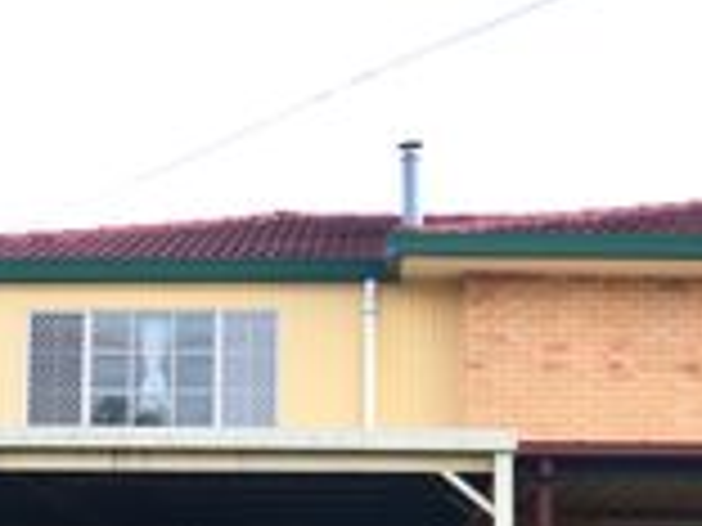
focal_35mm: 87
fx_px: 1764
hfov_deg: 22.5
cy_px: 542
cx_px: 292
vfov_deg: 16.6
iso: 800
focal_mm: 20
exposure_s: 1/60
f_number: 4.5
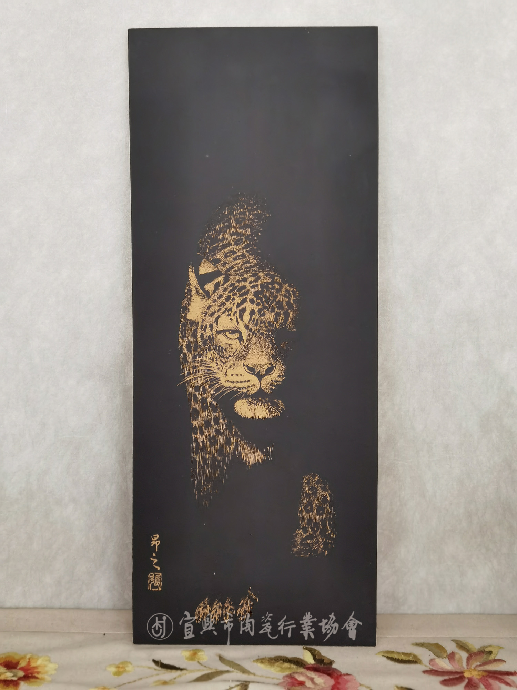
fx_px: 1075
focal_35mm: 54
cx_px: 258
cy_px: 345
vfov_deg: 35.5
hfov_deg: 27.0
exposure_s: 1/33.3
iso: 400
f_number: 4
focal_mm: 6.71
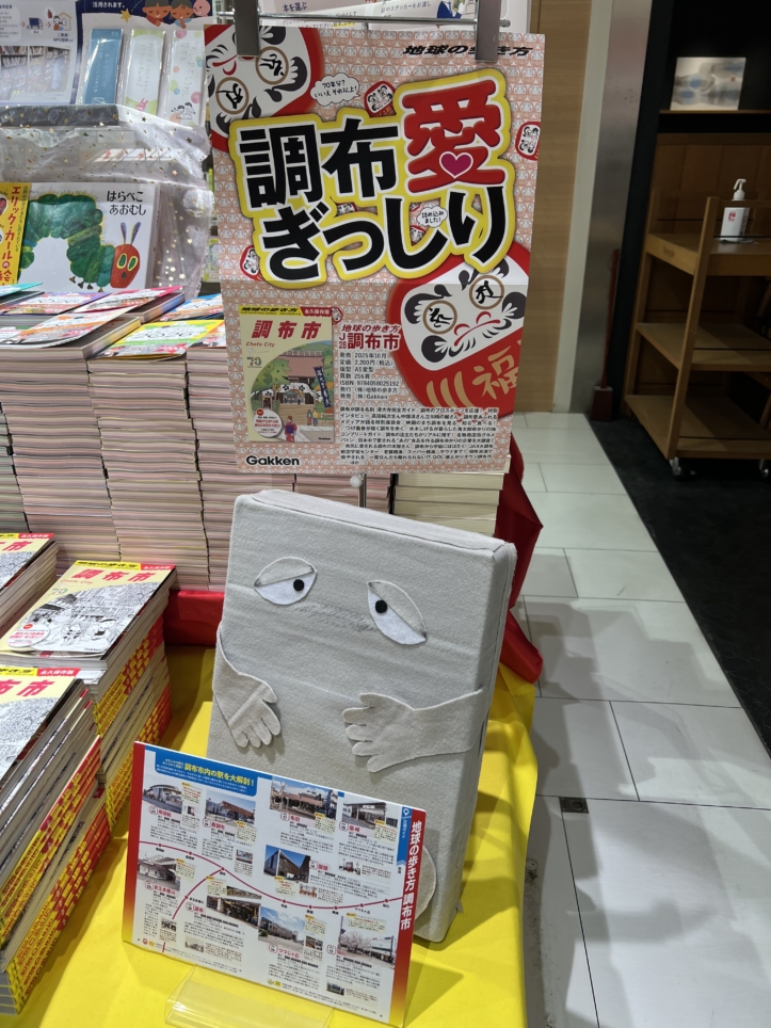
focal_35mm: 26
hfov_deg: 53.1
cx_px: 386
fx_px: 772
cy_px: 514
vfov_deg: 67.3
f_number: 1.5
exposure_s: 1/100
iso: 50
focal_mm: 5.7
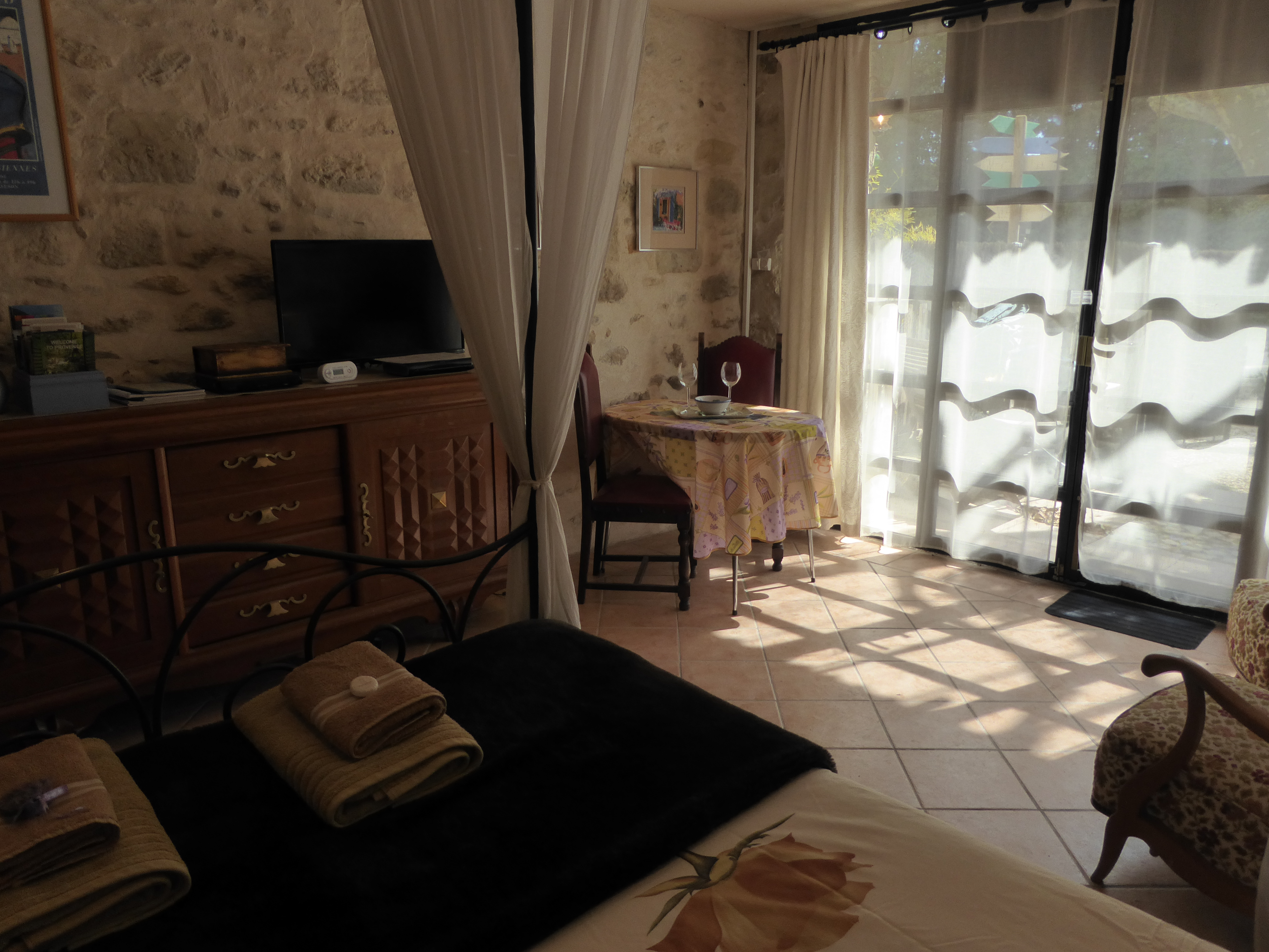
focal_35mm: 26
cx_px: 643
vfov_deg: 53.1
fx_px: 953
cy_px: 481
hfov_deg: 67.3
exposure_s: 1/320
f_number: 3.3
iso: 200
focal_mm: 4.3
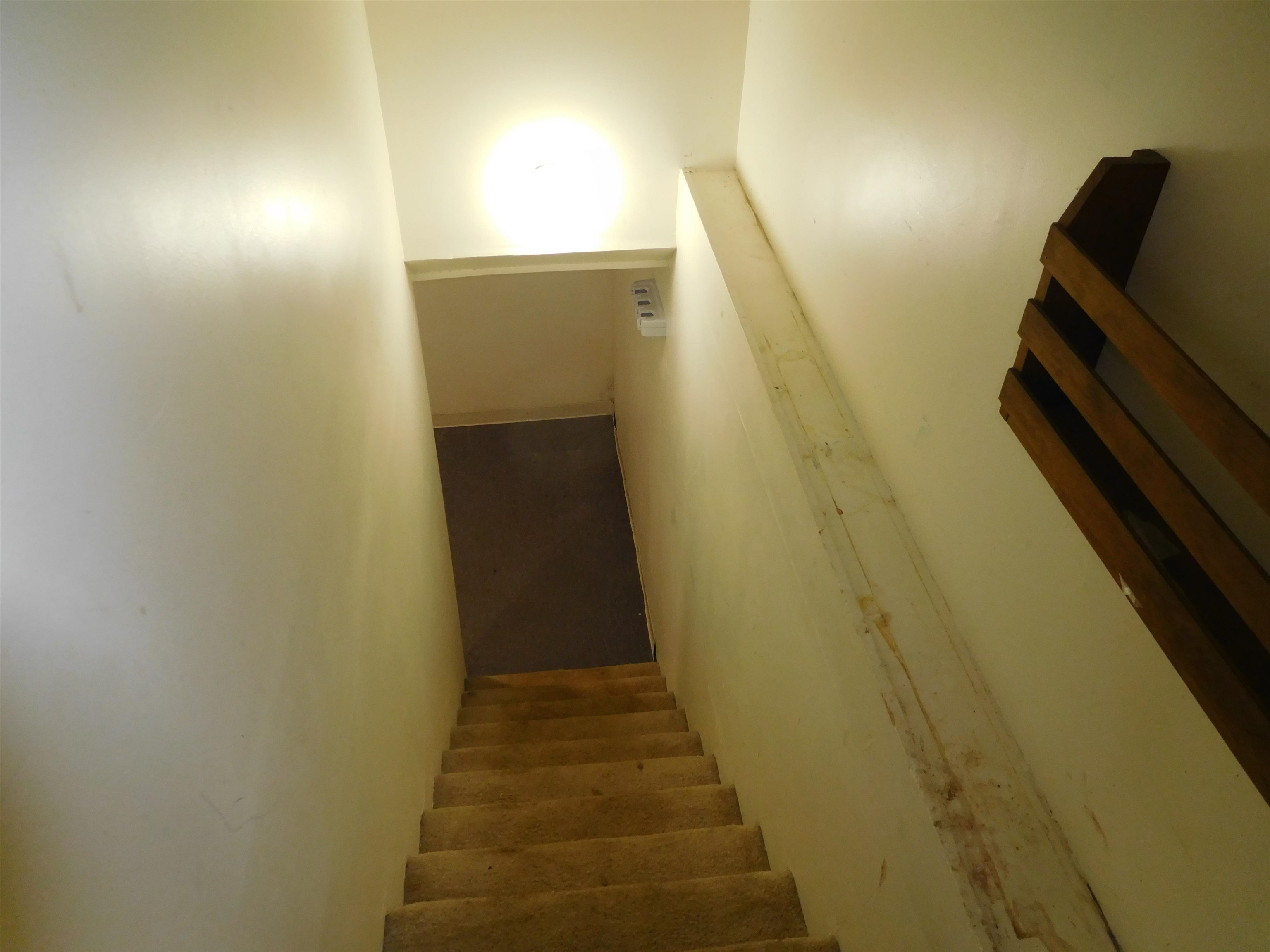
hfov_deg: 69.4
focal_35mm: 25
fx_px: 917
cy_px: 476
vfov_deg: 54.9
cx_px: 635
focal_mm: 4.5
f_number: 3.4
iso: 280
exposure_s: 1/30
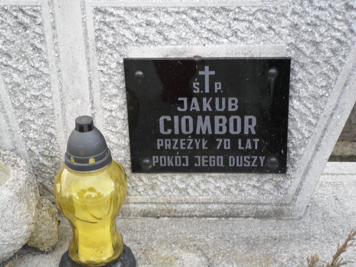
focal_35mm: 86
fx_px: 884
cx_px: 178
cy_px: 134
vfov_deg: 17.2
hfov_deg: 22.8
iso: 100
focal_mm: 15.4
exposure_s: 1/60
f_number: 4.3
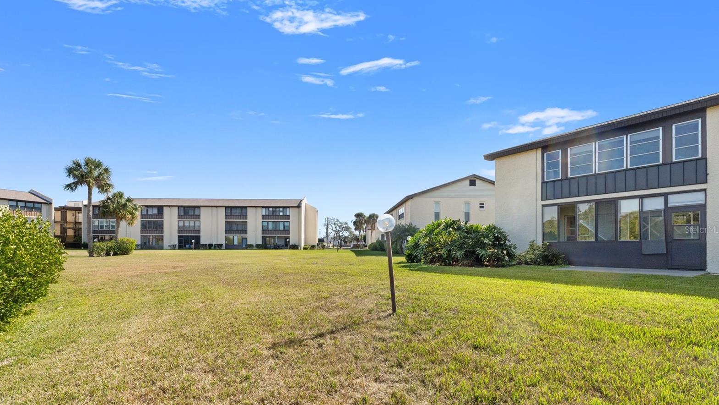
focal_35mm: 16
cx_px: 359
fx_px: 305
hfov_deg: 99.4
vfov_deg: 66.8
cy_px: 230
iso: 400
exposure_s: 1/500
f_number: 8
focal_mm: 10
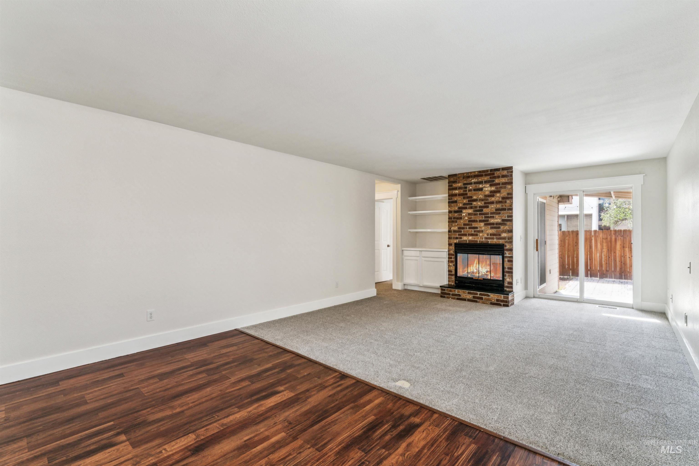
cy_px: 233
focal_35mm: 16
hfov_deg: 96.4
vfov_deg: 73.4
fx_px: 313
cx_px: 350
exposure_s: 1/6
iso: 400
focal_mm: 16.1
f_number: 13
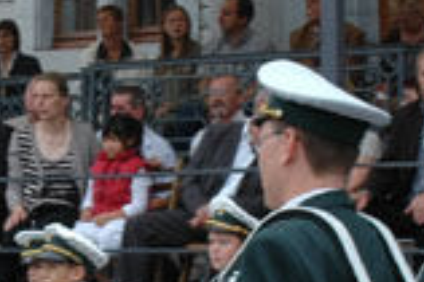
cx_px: 161
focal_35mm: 167
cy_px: 236
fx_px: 1965
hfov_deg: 12.3
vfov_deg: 8.2
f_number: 6.3
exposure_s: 1/125
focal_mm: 22
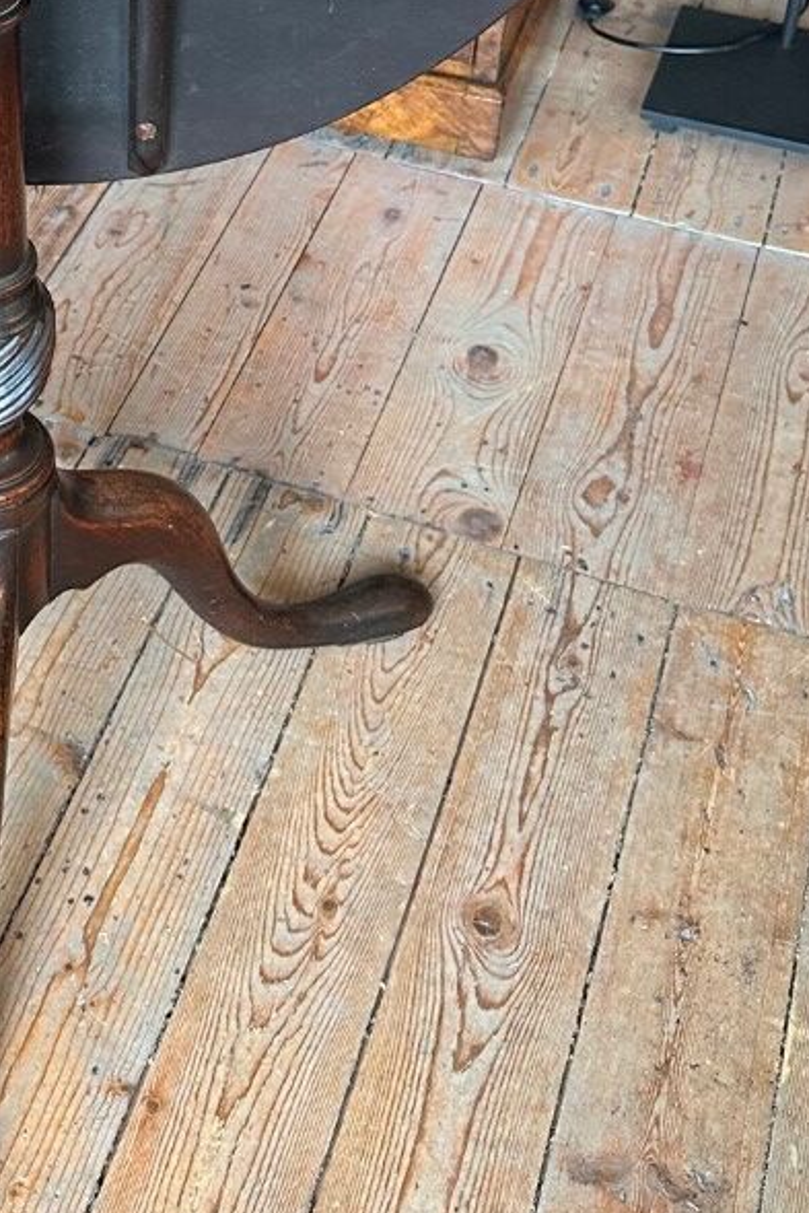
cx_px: -45
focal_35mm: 61
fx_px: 2055
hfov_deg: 21.3
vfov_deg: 31.1
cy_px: 84
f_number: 1.78
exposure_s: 1/50
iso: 320
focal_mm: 6.86
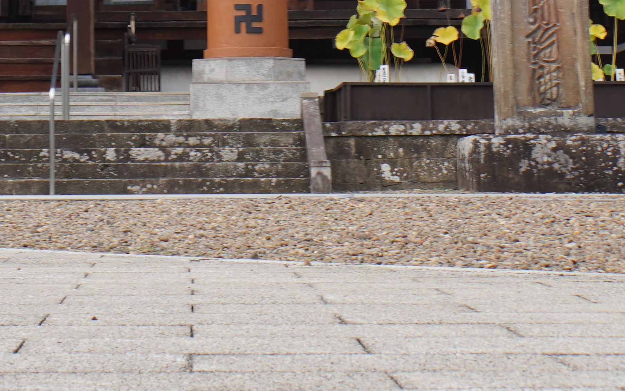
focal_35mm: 125
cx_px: 92
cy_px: -273
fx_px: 2124
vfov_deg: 10.0
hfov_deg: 16.6
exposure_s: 1/200
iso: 100
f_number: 7.1
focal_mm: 25
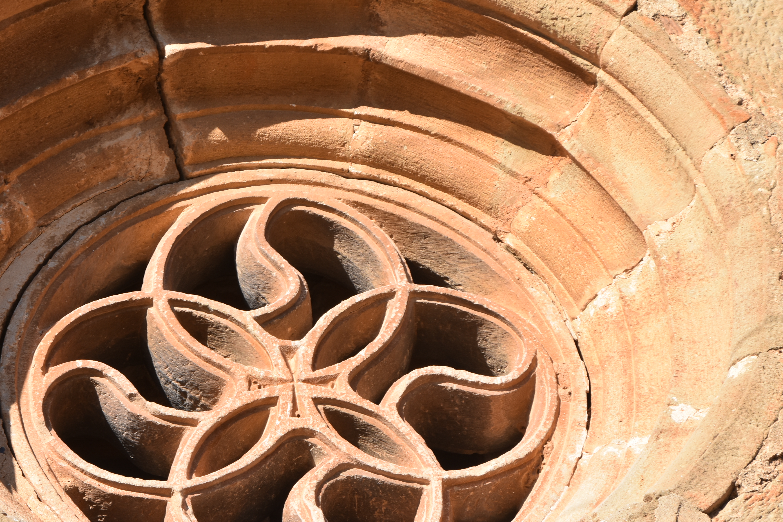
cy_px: 278
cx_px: 317
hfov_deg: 9.7
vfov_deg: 6.5
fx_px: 4634
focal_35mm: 213
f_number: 14
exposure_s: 1/250
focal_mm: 110
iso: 250
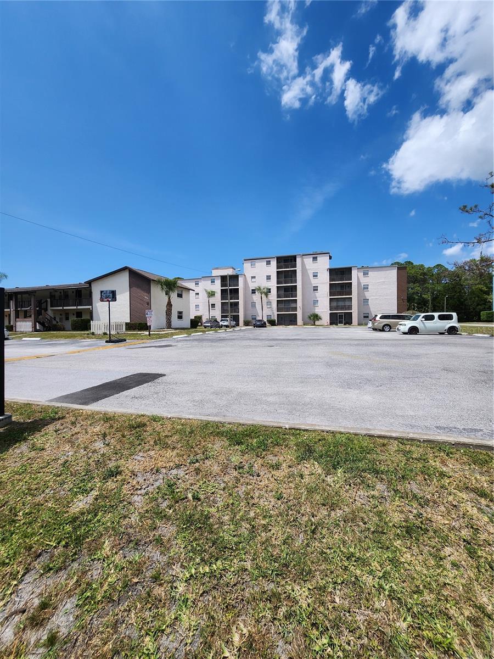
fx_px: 247
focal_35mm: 13
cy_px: 330
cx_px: 247
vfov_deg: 106.2
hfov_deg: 89.9
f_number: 2.2
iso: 32
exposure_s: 1/1849
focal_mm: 1.74
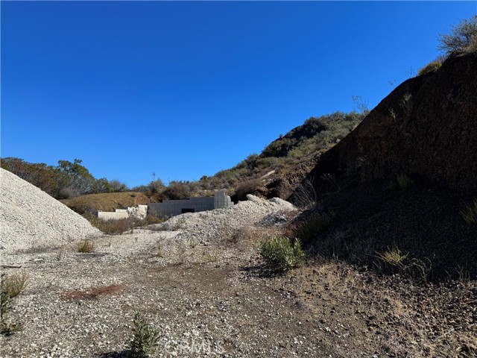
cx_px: 238
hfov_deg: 71.6
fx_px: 331
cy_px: 179
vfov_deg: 56.8
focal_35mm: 24
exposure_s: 1/4608
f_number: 1.78
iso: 80
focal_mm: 6.76
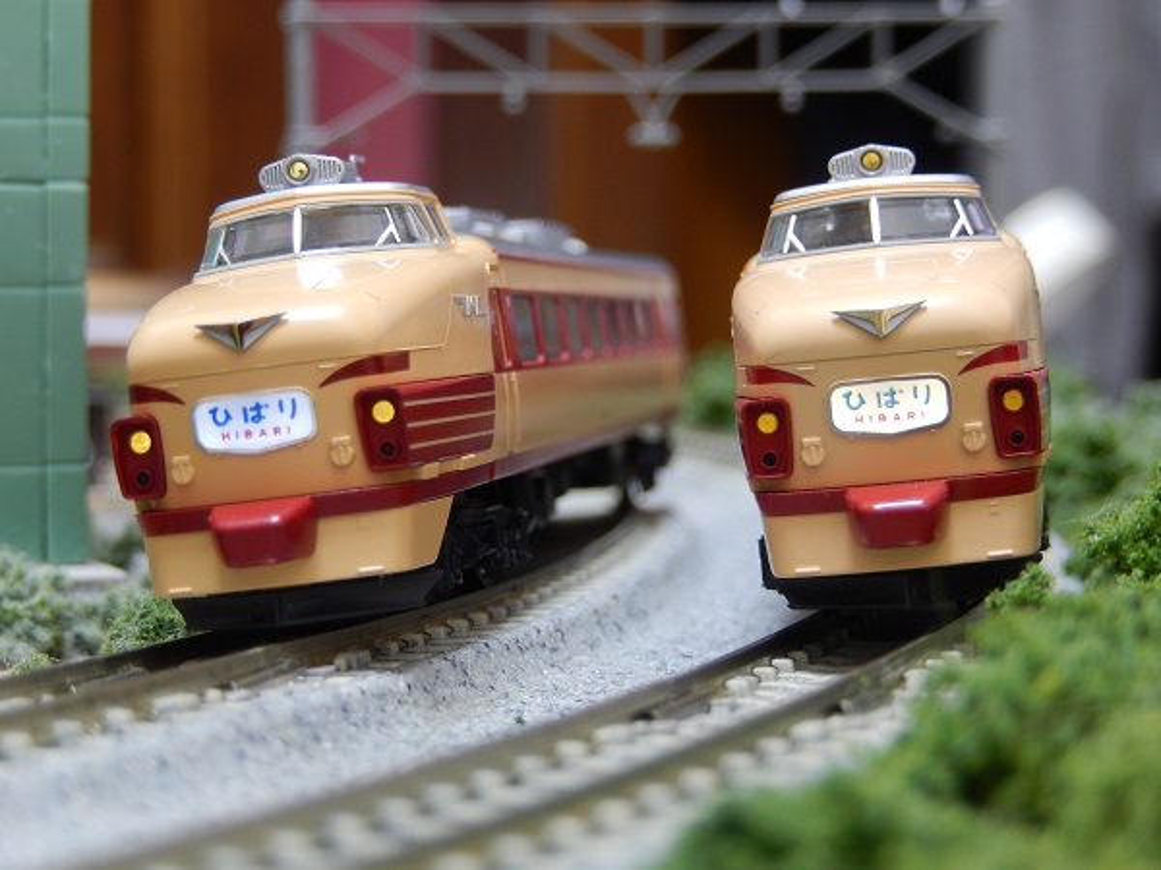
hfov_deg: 20.7
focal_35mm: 95
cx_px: 580
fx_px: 3186
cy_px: 435
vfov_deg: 15.6
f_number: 5.2
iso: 200
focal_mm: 17
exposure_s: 1/2.5
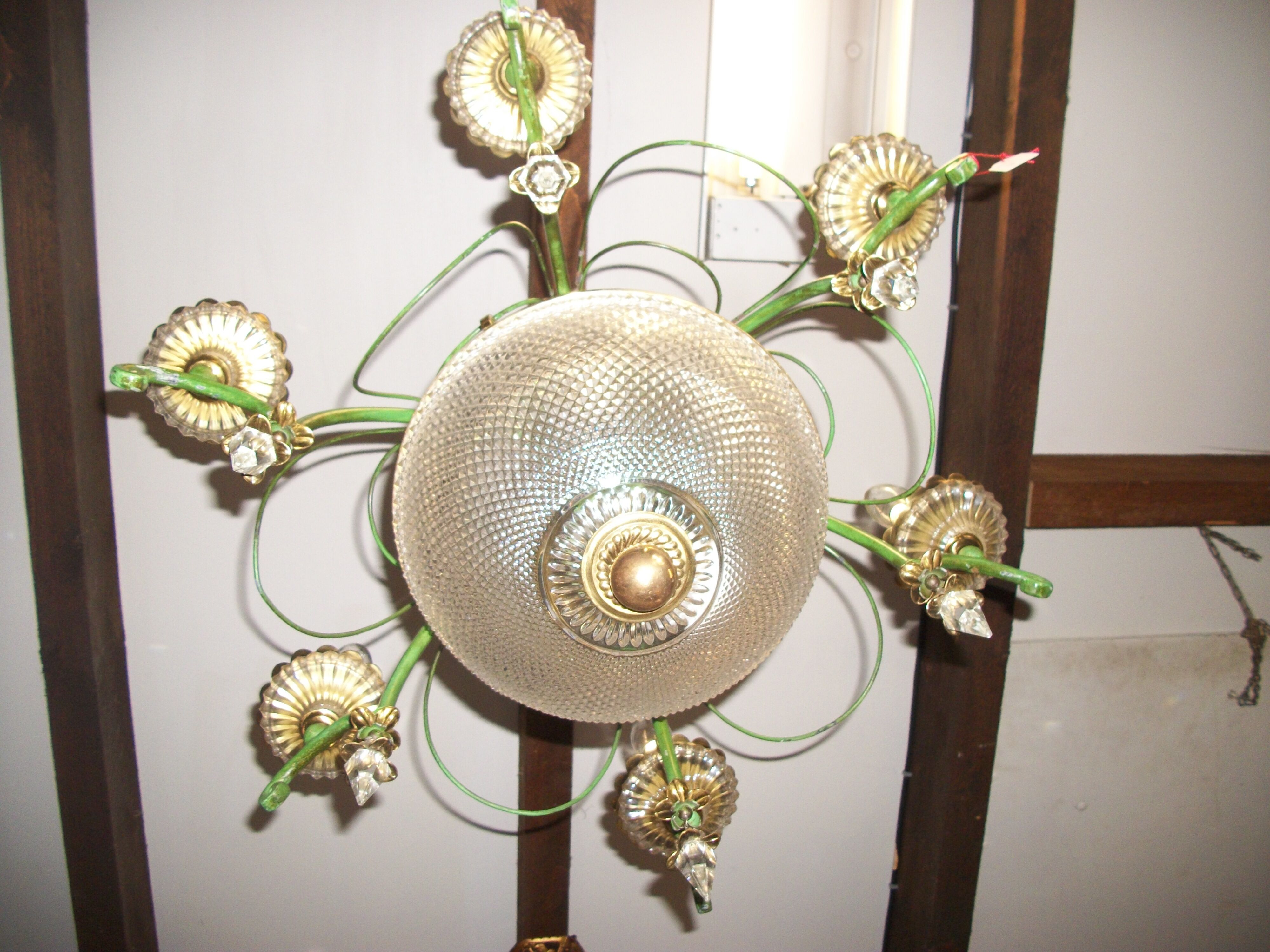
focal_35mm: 32
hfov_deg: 56.8
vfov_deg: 44.2
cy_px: 476
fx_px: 1174
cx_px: 635
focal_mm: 5.7
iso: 160
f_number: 2.9
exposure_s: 1/60
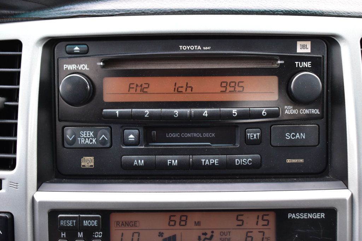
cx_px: 181
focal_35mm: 63
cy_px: 120
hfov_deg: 31.9
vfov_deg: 21.6
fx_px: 633
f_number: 6.3
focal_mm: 42
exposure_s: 1/15
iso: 400
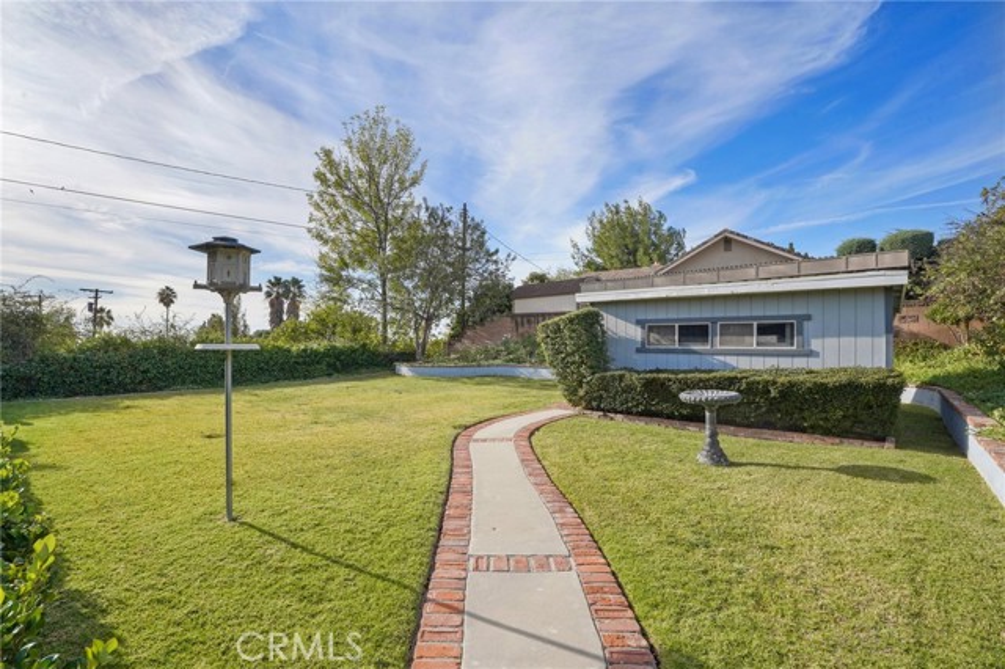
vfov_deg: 73.7
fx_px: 446
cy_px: 334
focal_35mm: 16
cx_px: 502
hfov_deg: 96.8
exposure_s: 1/30
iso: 320
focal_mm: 16
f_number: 11
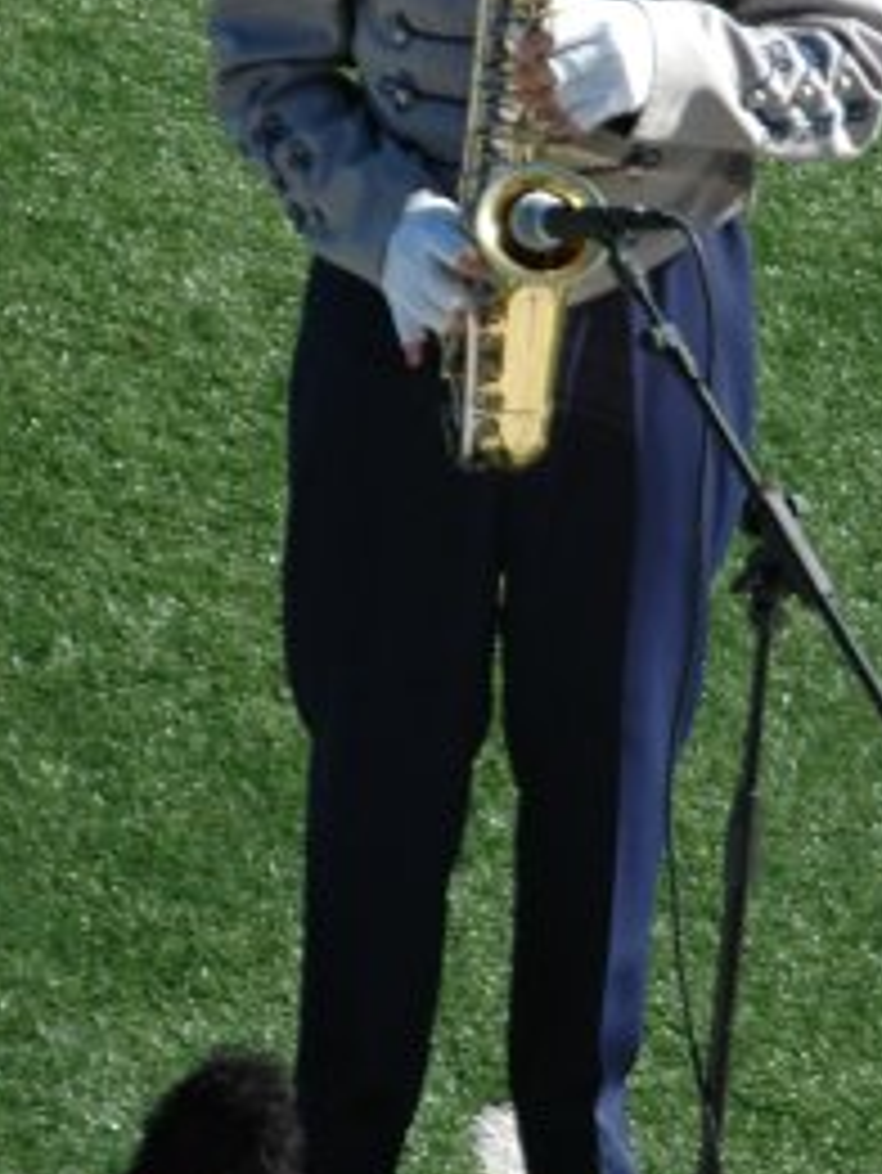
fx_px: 45011
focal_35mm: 1326
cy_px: 144
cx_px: 475
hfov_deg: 1.1
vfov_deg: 1.5
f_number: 5.6
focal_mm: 400
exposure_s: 1/640
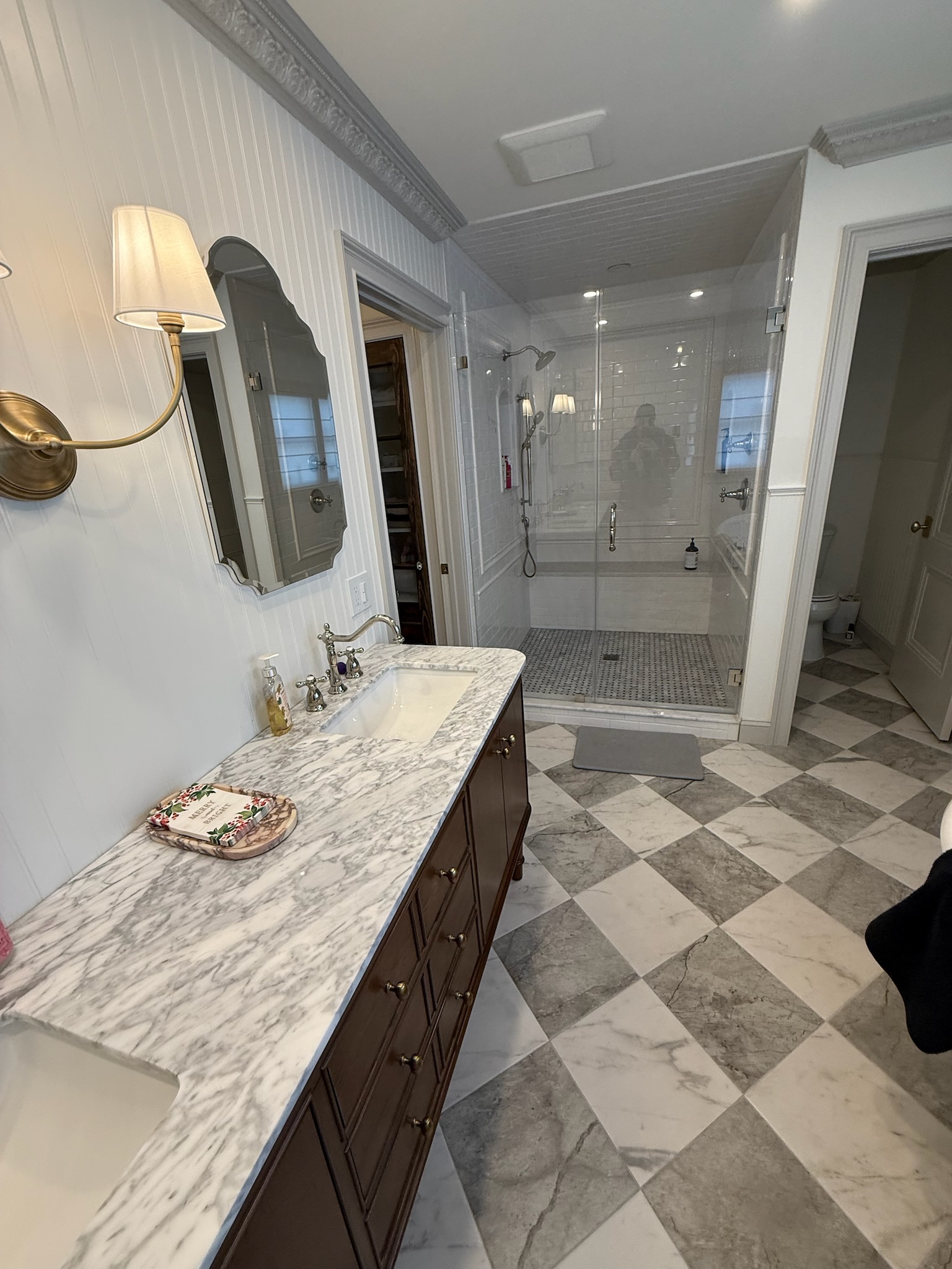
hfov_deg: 85.7
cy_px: 634
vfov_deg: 102.1
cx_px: 476
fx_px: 513
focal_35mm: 14
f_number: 2.2
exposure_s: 1/120
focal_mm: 2.22
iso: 160
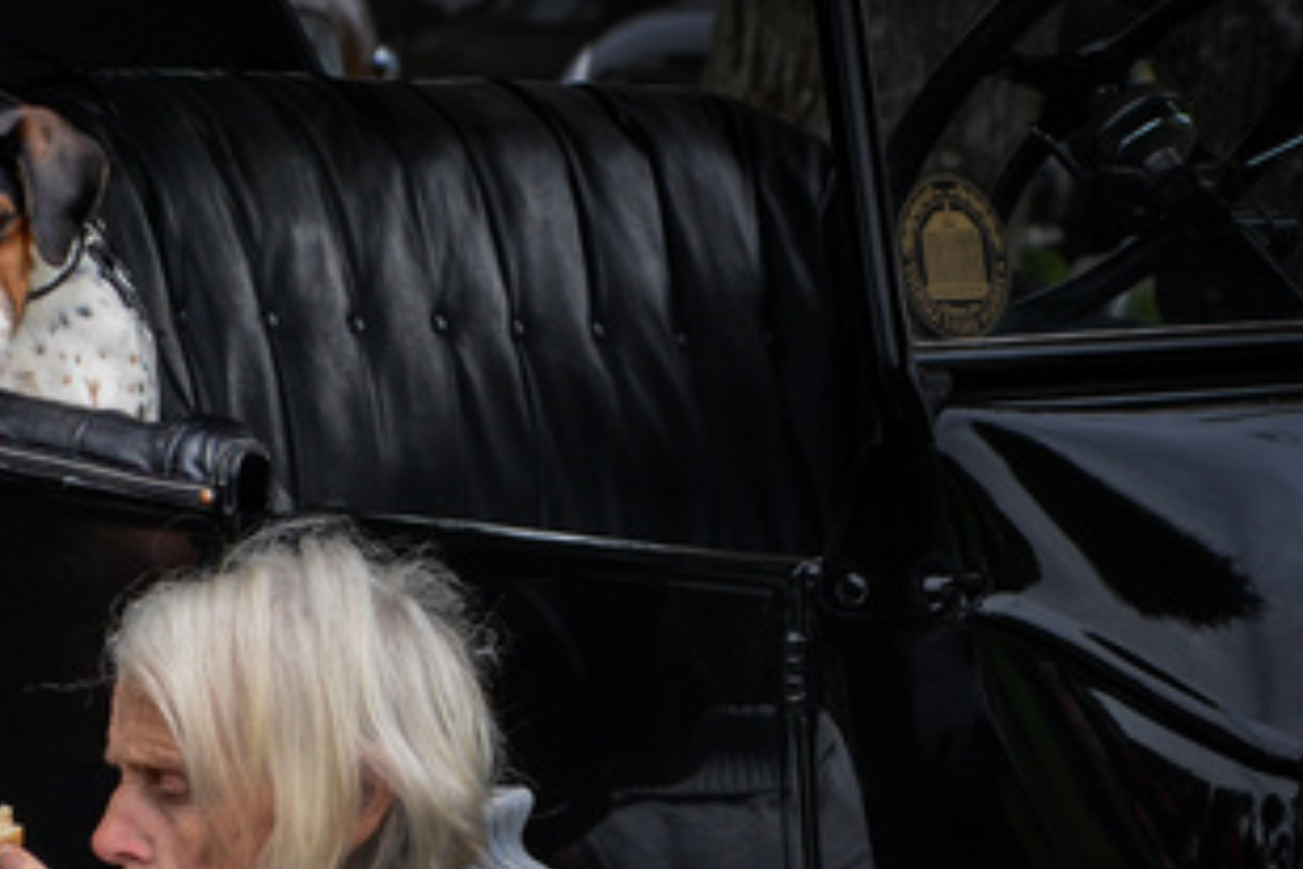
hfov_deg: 7.8
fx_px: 9374
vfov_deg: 5.3
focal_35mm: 259
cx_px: -573
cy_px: 852
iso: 900
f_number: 6.3
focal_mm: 80
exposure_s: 1/320
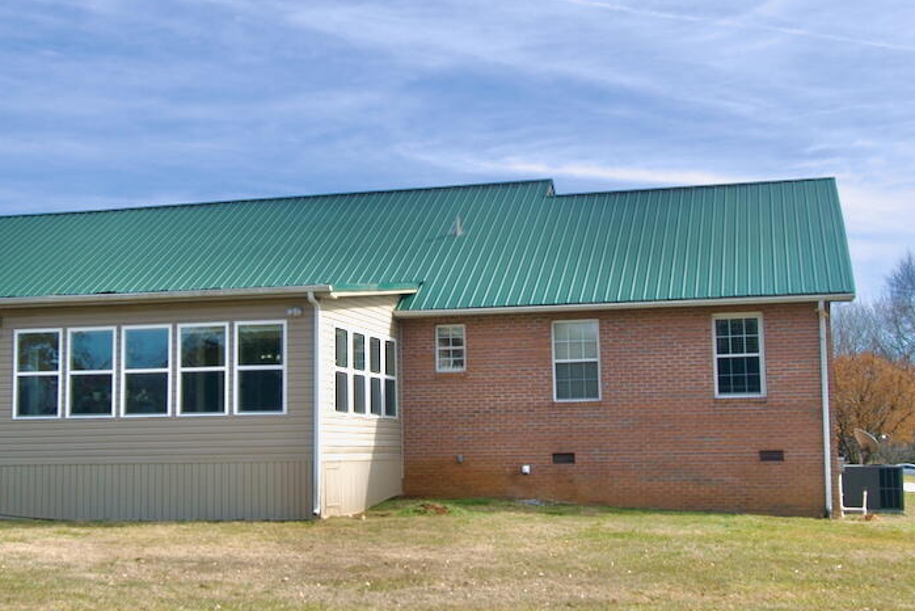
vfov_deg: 24.6
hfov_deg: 36.1
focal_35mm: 55
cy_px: 311
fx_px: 1398
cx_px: 368
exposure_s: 1/400
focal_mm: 20
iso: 200
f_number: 10
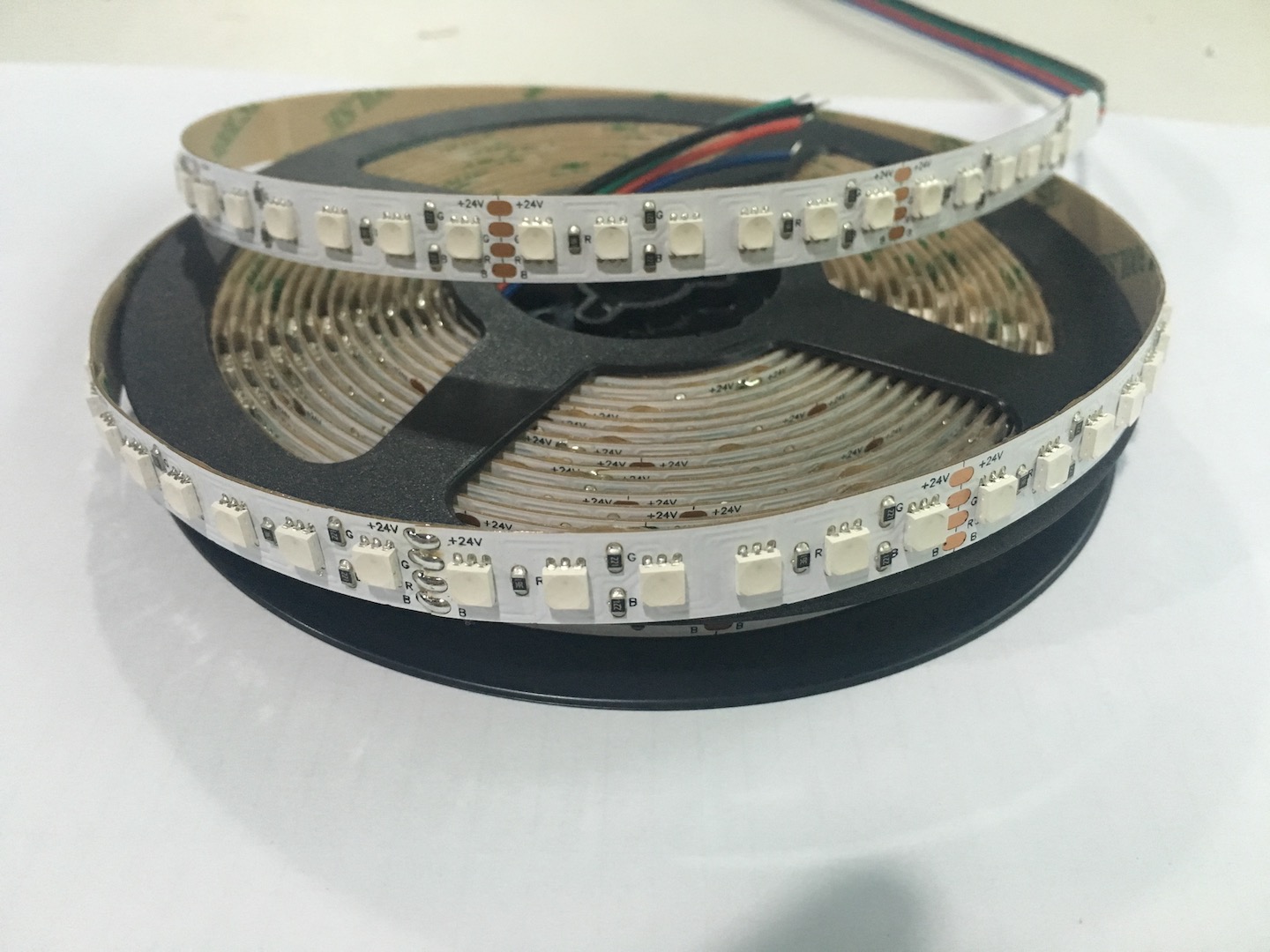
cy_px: 476
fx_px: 1064
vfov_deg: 48.2
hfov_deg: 61.7
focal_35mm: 29
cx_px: 635
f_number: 2.2
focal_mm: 4.15
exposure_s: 1/25
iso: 200
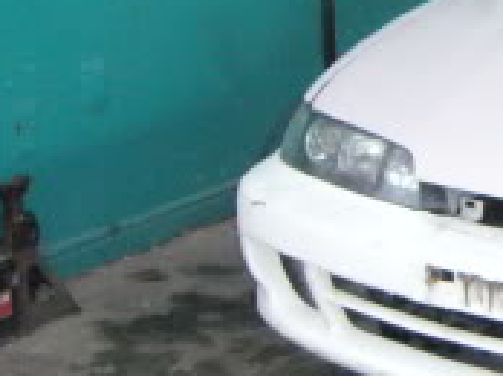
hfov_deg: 13.7
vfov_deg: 11.4
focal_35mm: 129
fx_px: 1872
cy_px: 29
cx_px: 890
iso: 320
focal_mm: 5.8
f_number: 2.8
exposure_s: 1/30
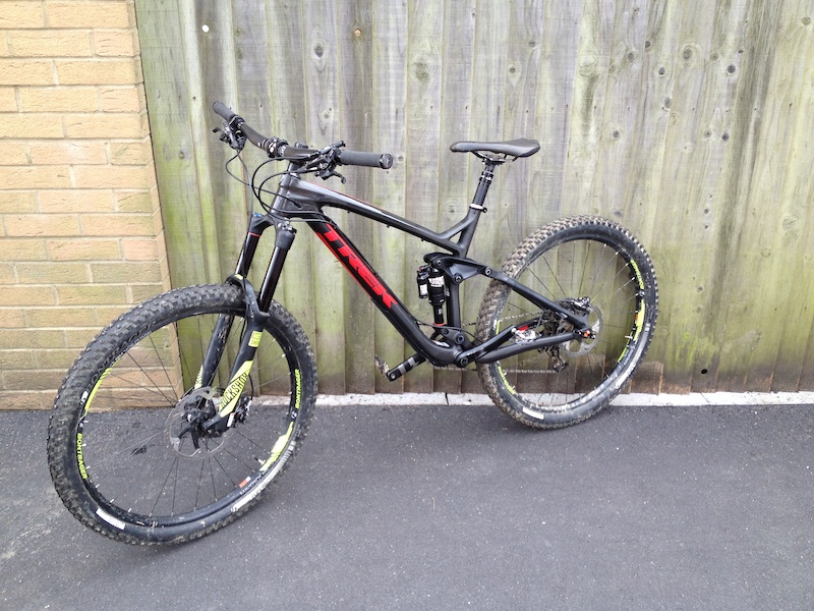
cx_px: 407
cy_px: 306
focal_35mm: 35
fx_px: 823
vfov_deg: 40.7
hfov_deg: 52.6
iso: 50
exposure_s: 1/120
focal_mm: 4.28
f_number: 2.4
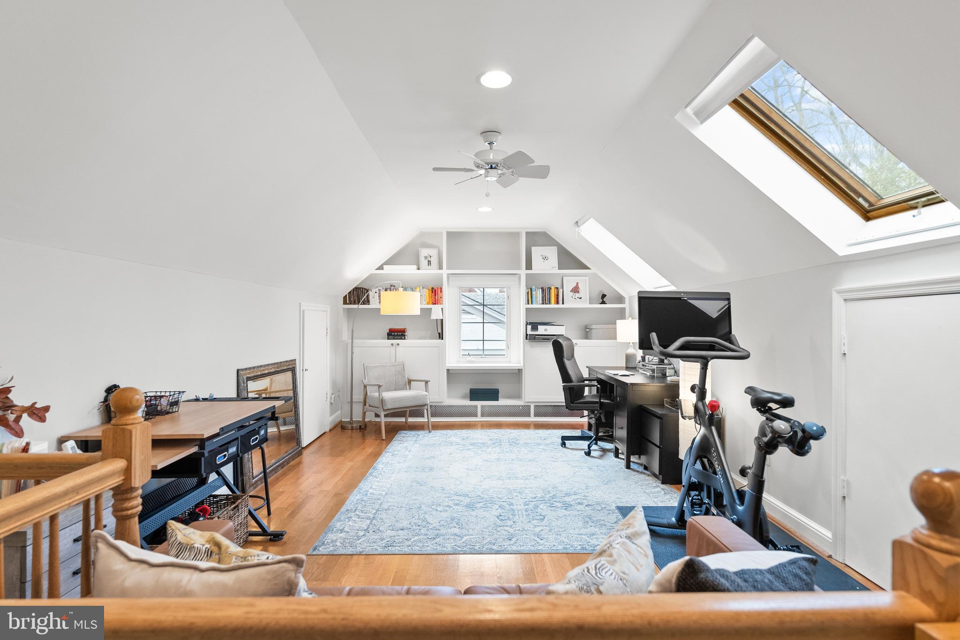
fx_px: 493
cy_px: 320
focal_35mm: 18
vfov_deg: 66.0
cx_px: 480
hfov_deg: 88.4
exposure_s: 1/25
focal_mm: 18.5
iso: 800
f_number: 4
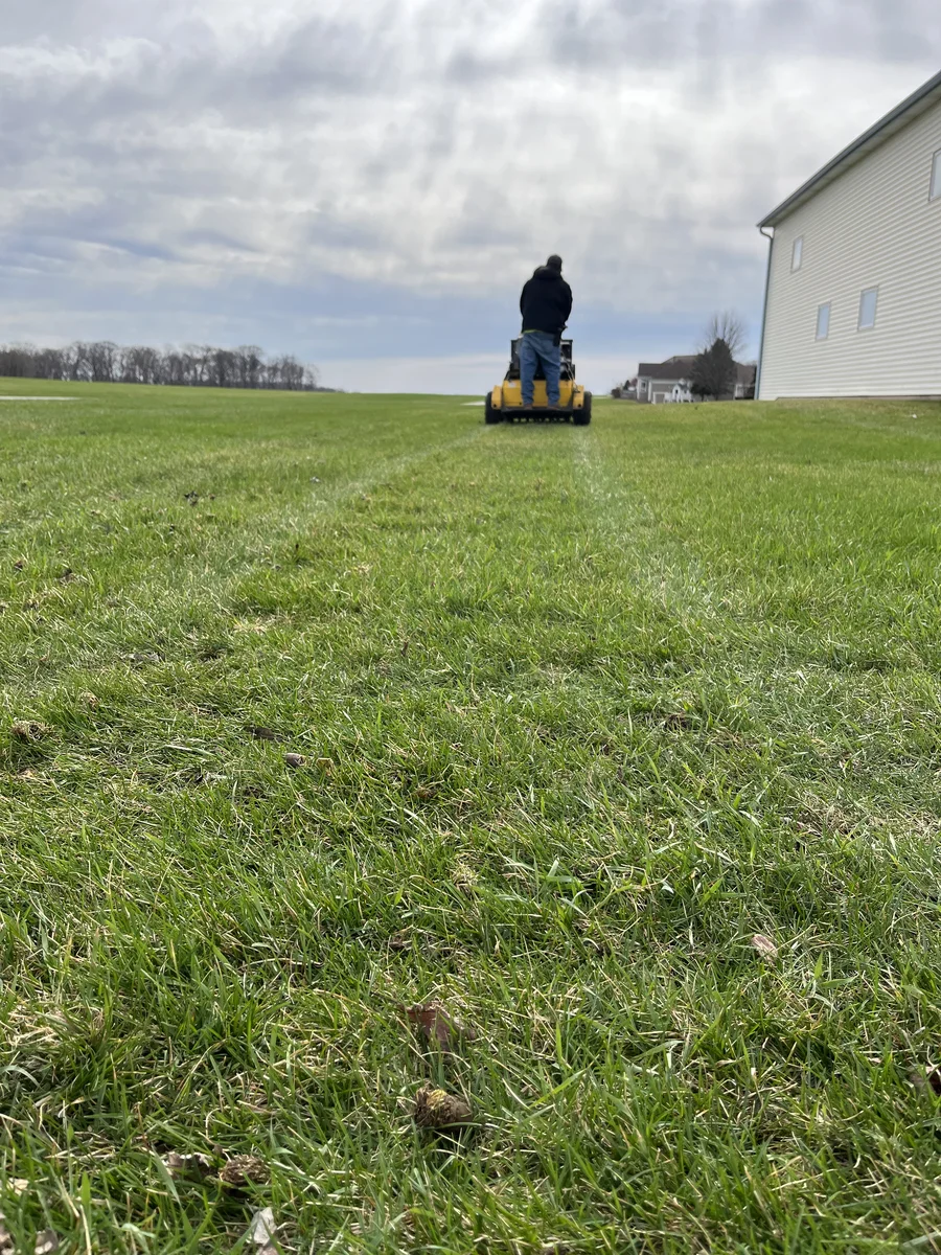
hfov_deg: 53.1
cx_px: 470
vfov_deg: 67.3
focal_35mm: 26
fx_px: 942
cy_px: 628
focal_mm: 5.1
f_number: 1.6
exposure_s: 1/4016
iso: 50
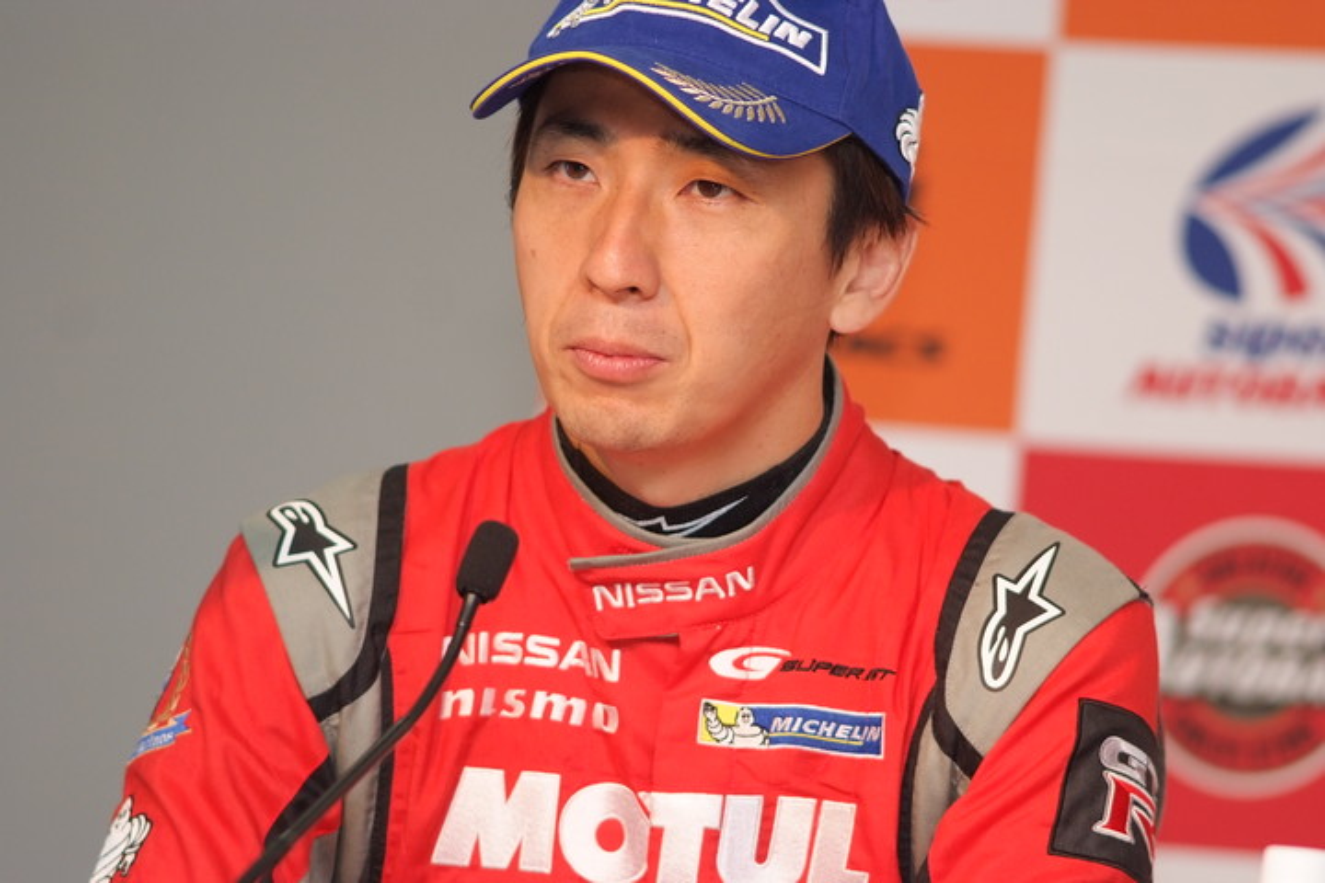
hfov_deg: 7.6
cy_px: 442
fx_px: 9937
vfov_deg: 5.1
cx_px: 662
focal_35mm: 270
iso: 800
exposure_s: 1/250
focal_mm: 180
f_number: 2.8
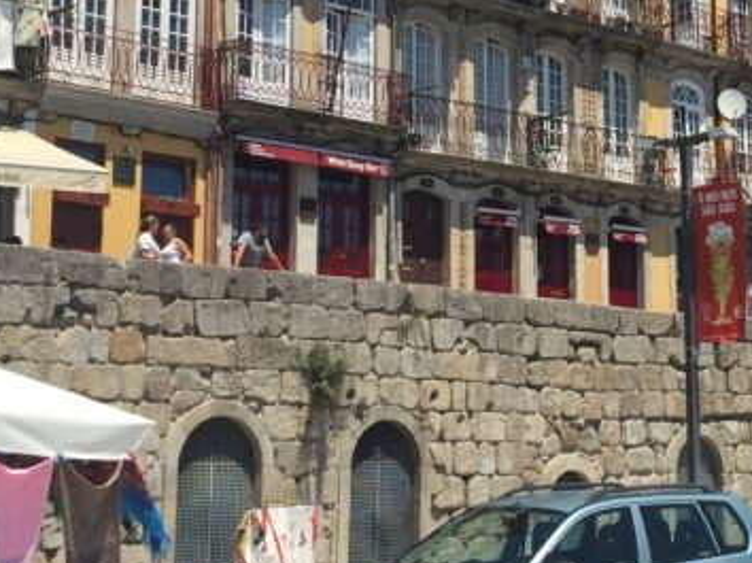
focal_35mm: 84
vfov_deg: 17.3
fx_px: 1824
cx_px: 737
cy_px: 49
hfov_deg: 22.5
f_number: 2.2
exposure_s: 1/2083
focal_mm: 4.15
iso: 32
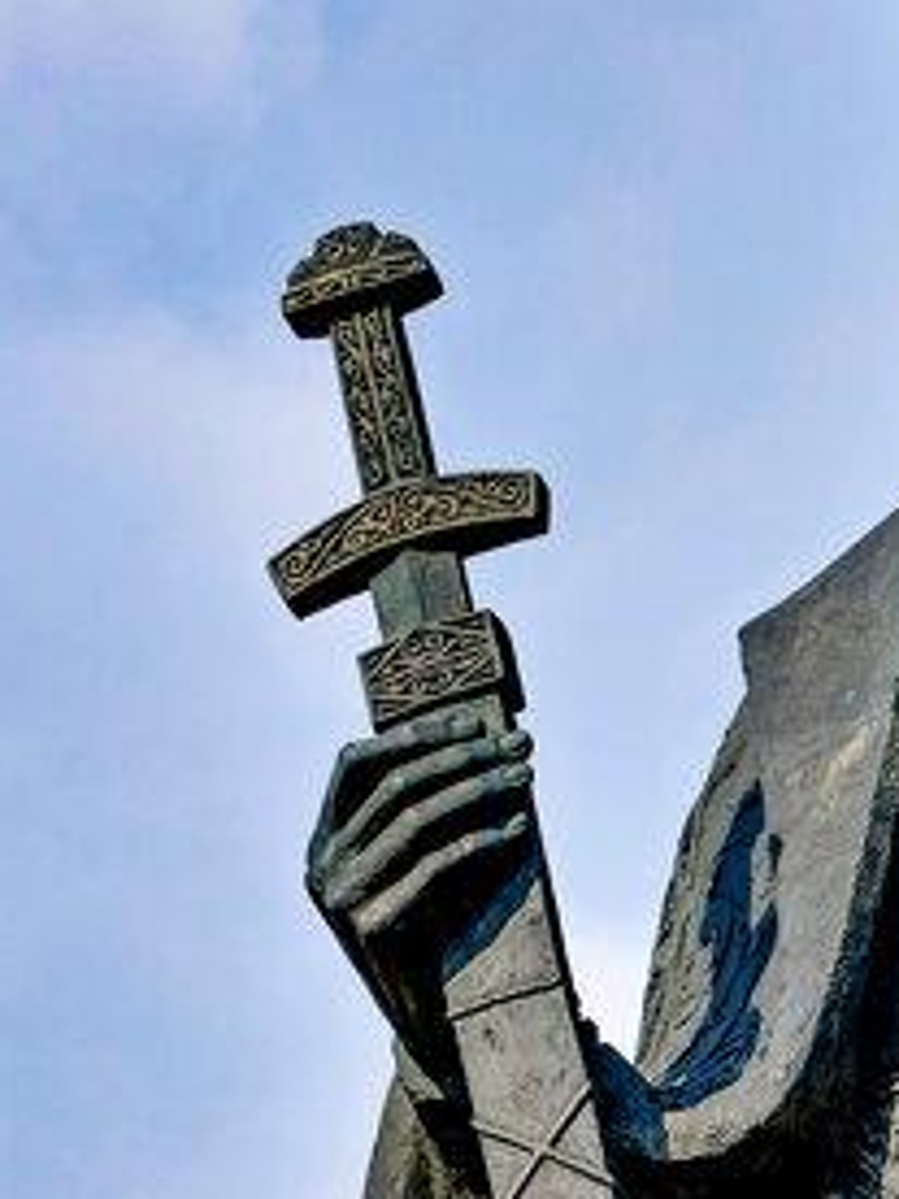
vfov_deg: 5.0
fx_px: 13796
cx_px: 1075
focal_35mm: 398
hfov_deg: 3.7
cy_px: 1179
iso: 200
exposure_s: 1/500
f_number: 11
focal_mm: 95
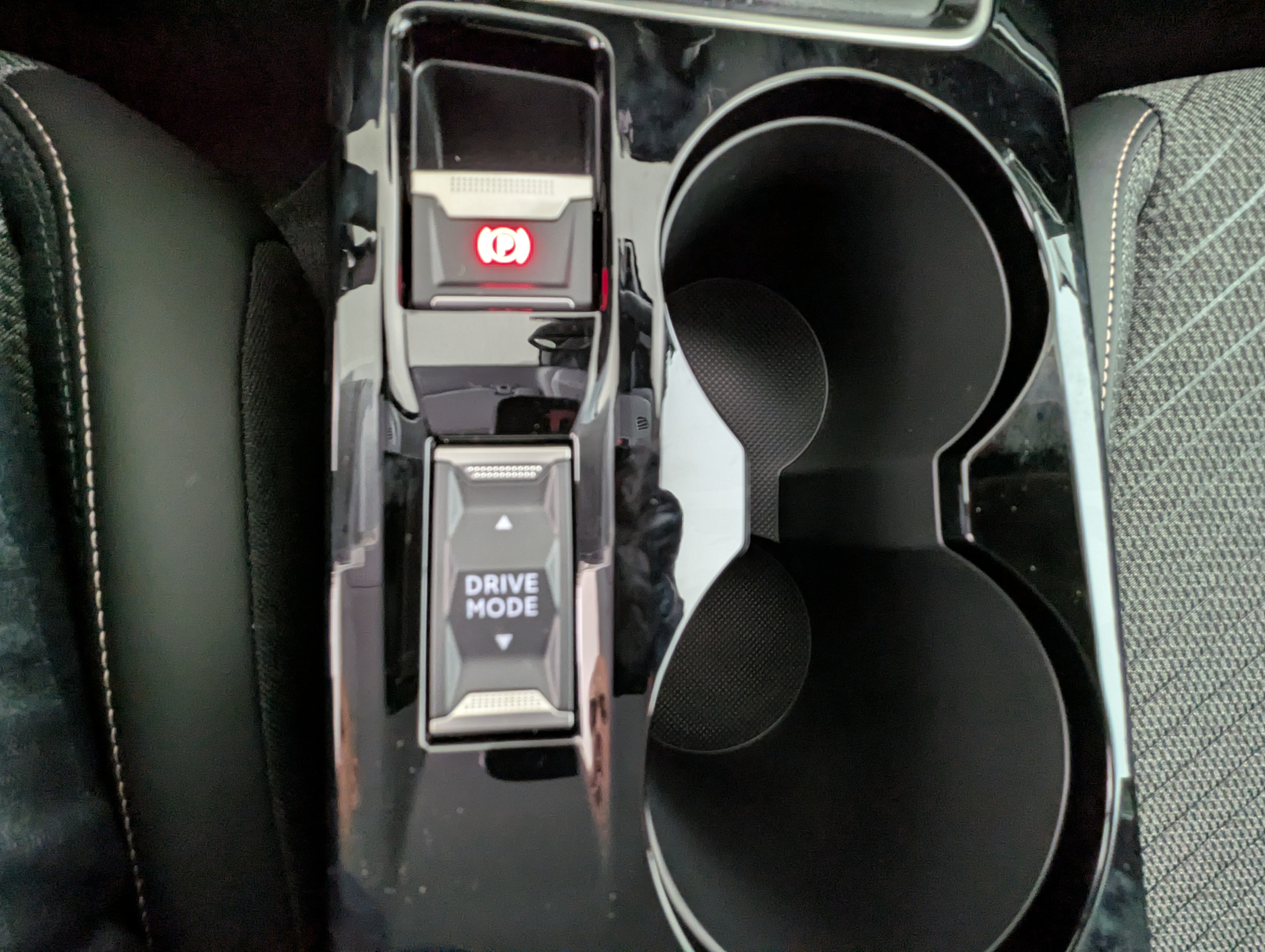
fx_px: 586
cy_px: 476
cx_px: 632
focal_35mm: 16
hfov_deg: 94.4
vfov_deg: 78.2
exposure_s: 1/23.8
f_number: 2.2
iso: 218
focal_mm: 2.35
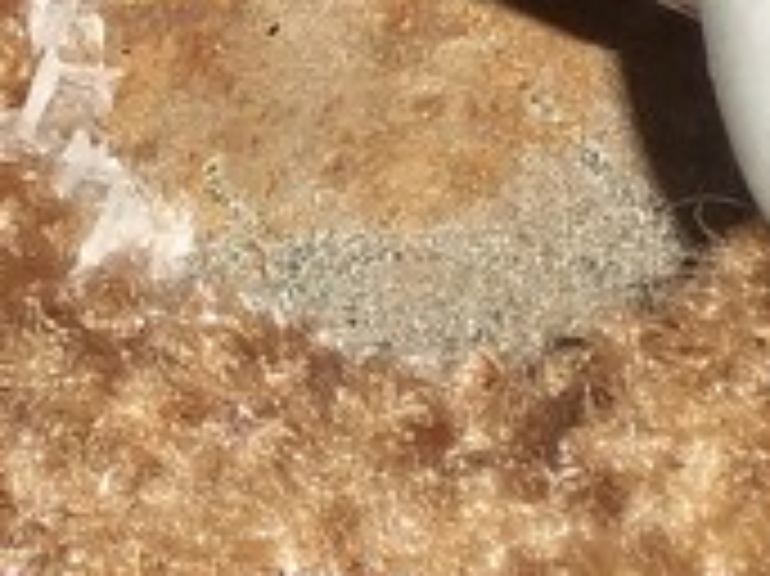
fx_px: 8958
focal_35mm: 403
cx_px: 261
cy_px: -198
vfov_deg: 3.7
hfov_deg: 4.9
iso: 80
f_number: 5
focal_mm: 15.4
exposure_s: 1/60
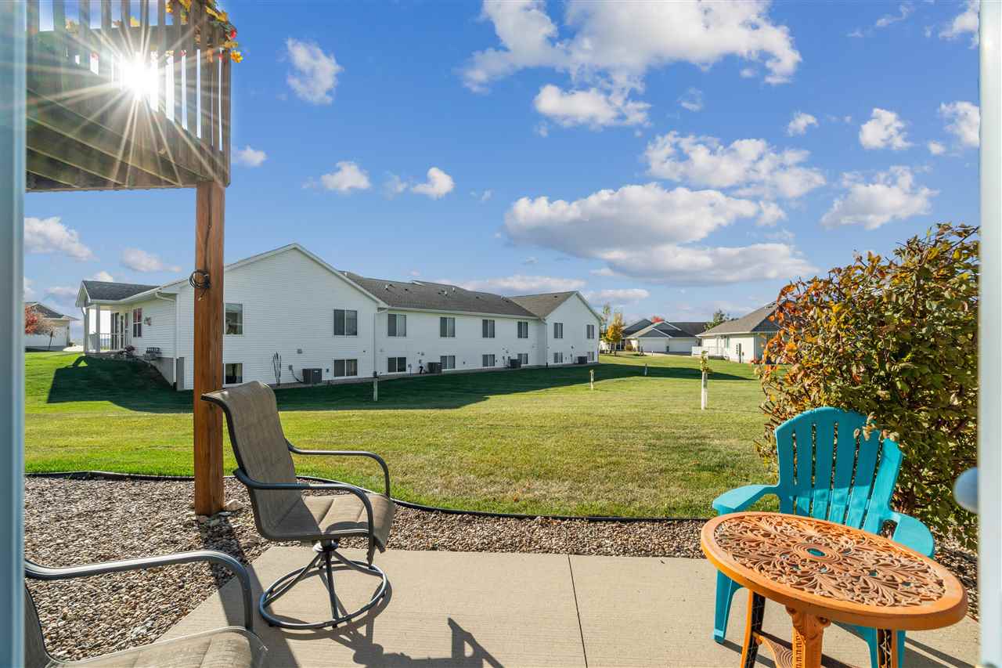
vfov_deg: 73.7
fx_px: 445
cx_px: 501
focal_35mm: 16
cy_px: 334
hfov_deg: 96.7
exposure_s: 1/320
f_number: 10
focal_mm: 16
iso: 400
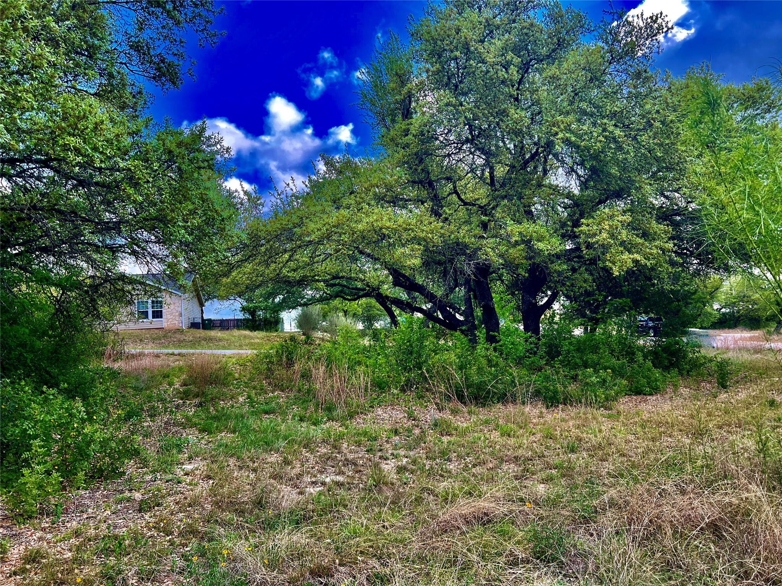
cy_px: 293
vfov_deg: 53.1
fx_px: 587
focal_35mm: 26
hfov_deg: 67.3
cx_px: 391
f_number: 1.5
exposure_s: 1/687
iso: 50
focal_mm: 5.7
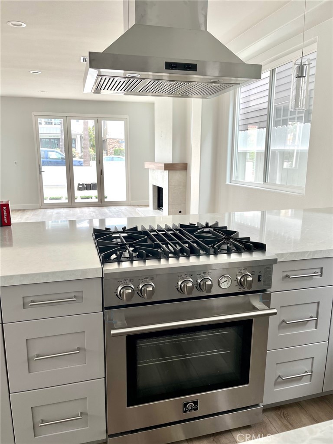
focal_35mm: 26
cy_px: 222
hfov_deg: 53.1
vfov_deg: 67.3
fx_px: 333
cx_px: 166
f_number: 1.6
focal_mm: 5.1
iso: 40
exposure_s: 1/155
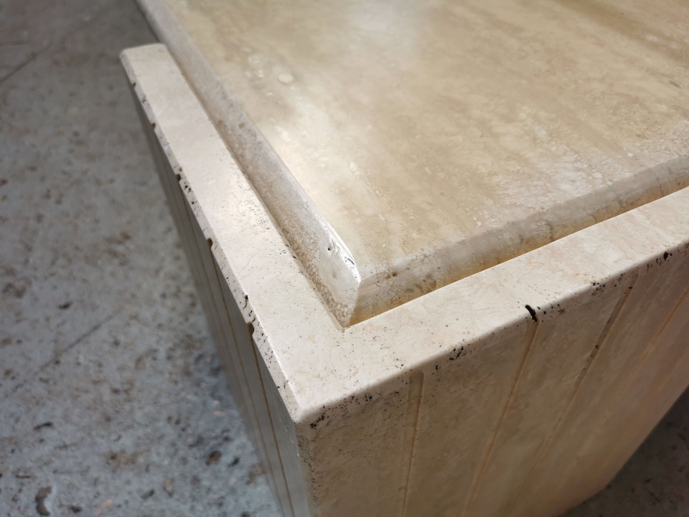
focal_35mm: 27
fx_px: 537
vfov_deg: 51.4
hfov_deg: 65.3
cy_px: 258
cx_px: 344
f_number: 1.8
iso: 50
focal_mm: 5.58
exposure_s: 1/589
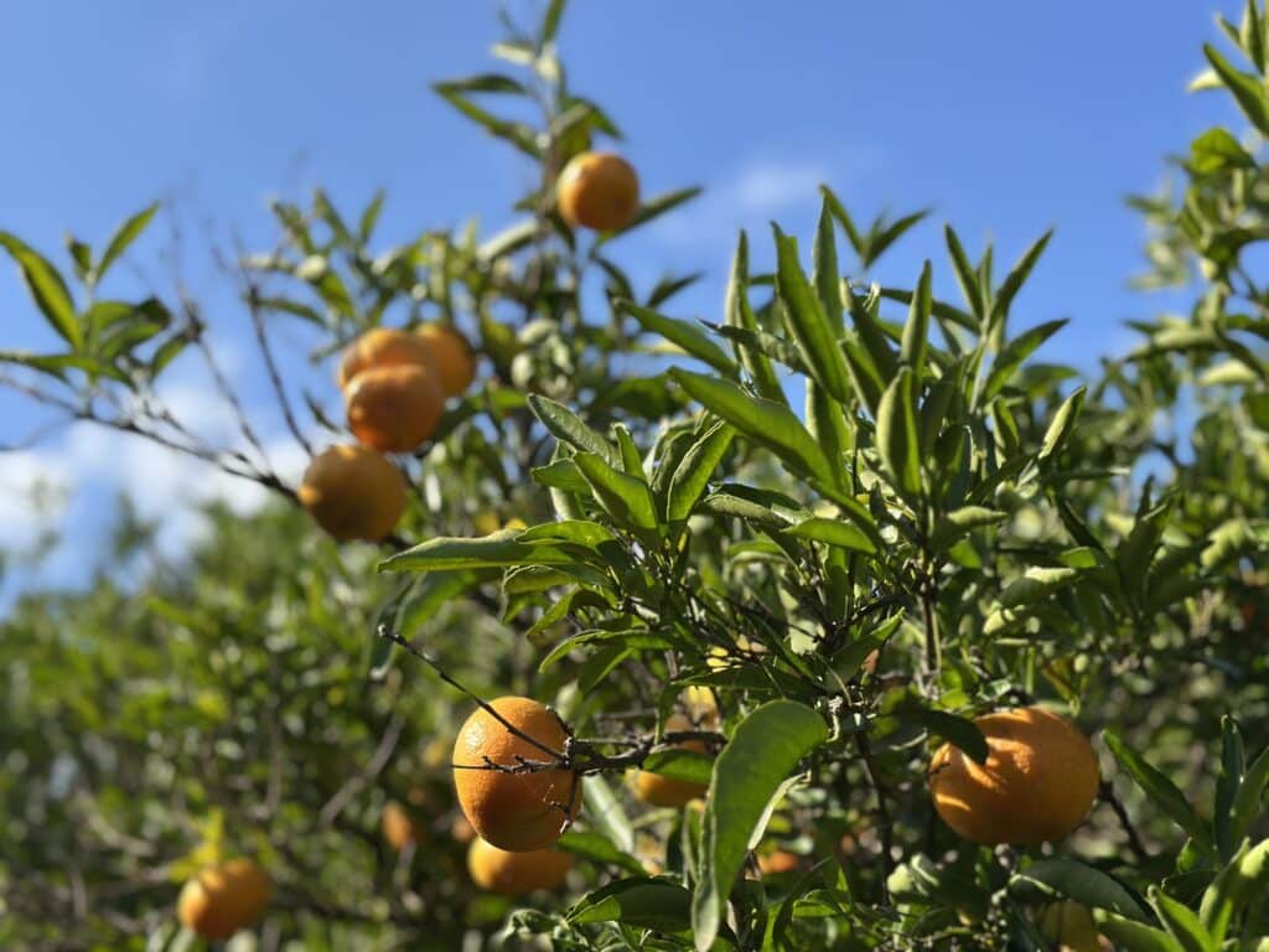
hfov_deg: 39.7
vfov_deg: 30.3
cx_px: 634
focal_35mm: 48
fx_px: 1760
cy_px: 476
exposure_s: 1/2809
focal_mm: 6.86
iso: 100
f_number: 1.78
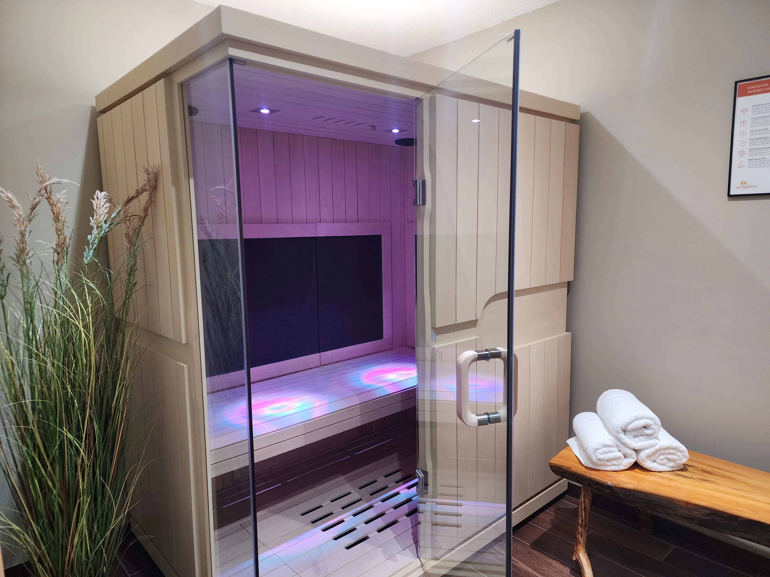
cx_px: 385
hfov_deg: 73.9
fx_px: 512
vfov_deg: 58.9
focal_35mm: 23
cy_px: 288
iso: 400
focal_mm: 6.4
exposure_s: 1/120
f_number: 1.8
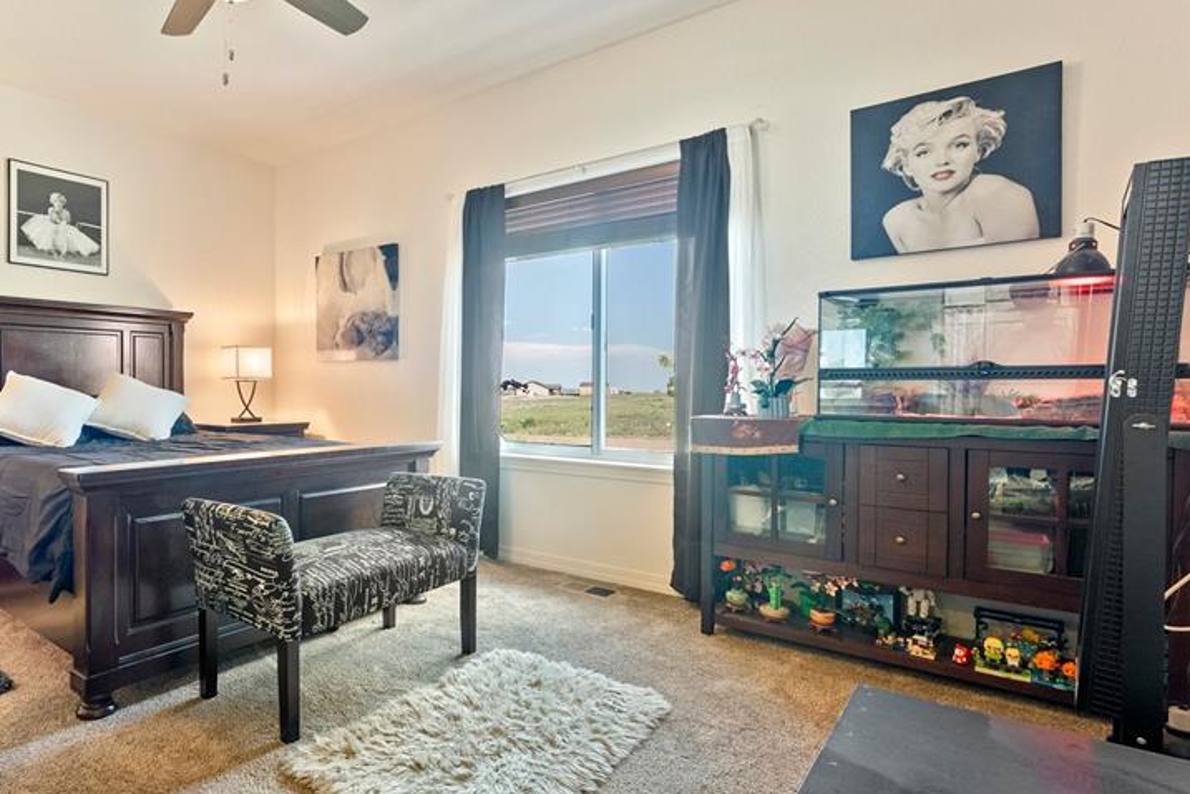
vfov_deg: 61.9
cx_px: 345
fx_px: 661
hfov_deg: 79.5
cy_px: 380
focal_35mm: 20
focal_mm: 14
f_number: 9
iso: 400
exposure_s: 1/2
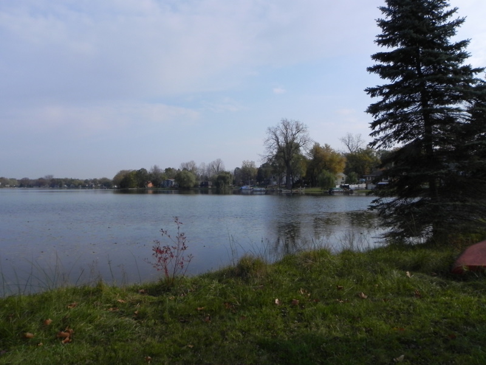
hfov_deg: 67.3
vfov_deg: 53.1
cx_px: 243
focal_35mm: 26
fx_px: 365
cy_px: 182
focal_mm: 4.6
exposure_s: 1/444
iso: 160
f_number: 8
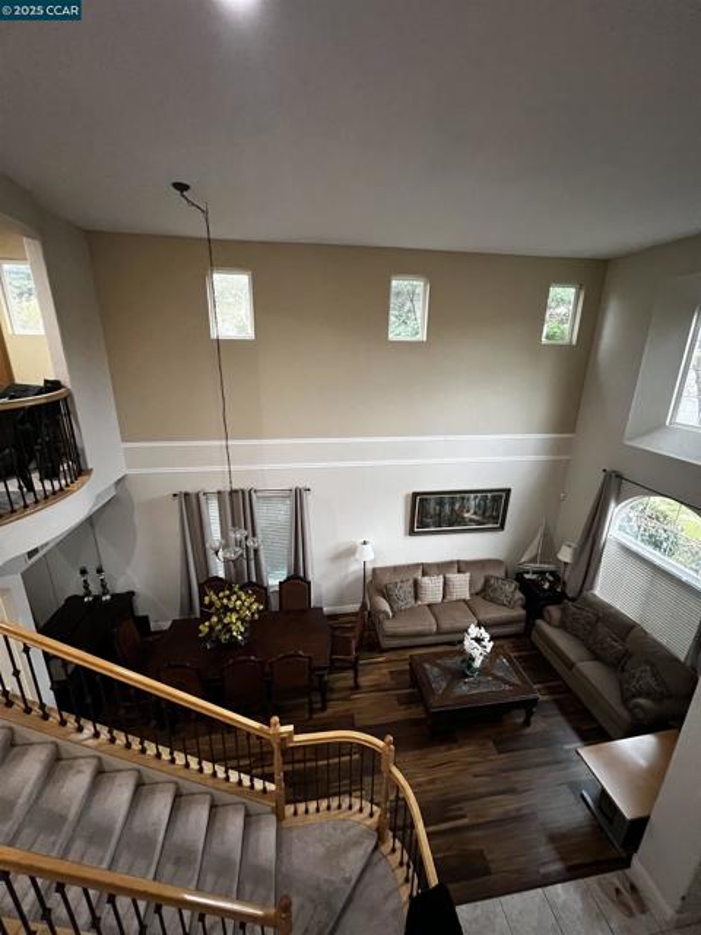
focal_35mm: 13
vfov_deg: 106.2
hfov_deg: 89.9
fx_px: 351
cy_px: 468
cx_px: 350
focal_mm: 1.57
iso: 640
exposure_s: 1/40
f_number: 1.8
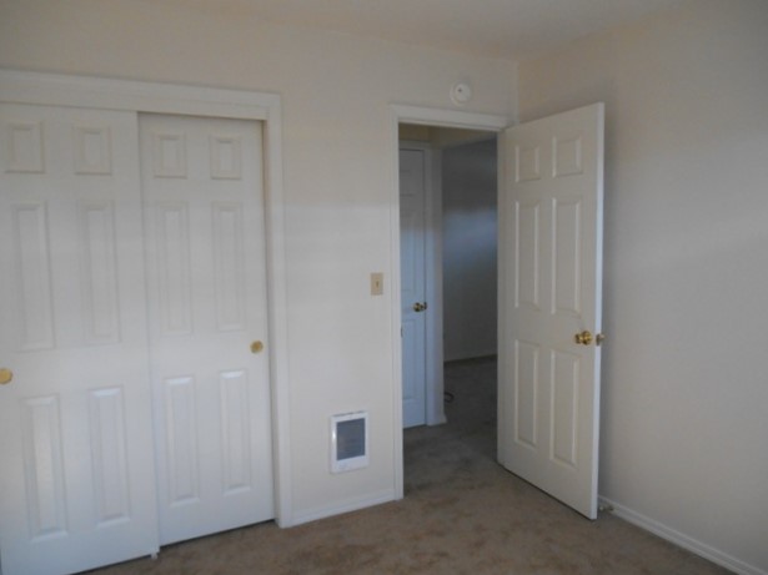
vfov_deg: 53.0
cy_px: 288
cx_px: 384
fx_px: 577
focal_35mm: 26
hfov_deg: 67.3
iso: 320
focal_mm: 4.7
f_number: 3.4
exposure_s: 1/30
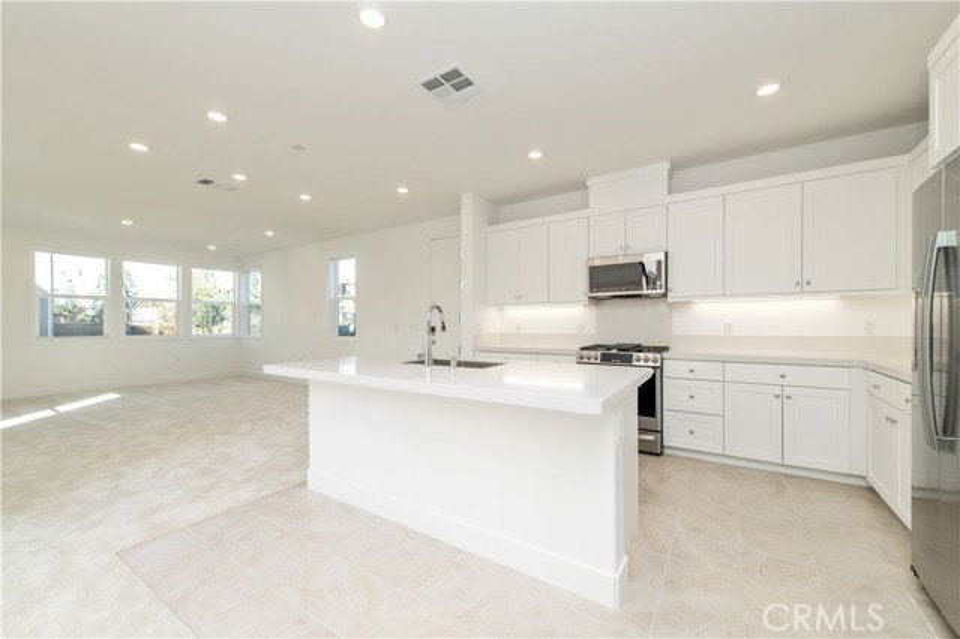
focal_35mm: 14
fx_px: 373
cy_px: 320
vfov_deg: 81.1
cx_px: 480
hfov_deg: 104.3
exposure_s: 1/125
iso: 200
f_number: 5.6
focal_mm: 14
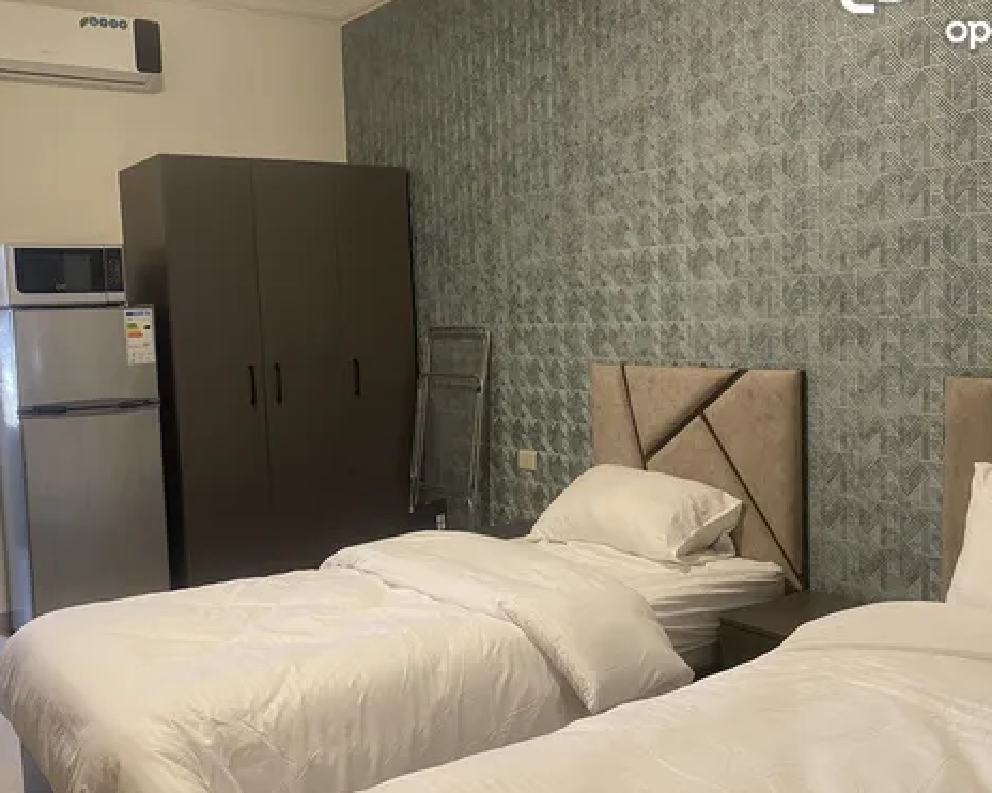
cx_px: 520
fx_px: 1027
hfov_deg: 51.5
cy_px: 406
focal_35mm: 35
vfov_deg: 42.2
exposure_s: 1/50
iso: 100
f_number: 1.8
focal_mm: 4.25
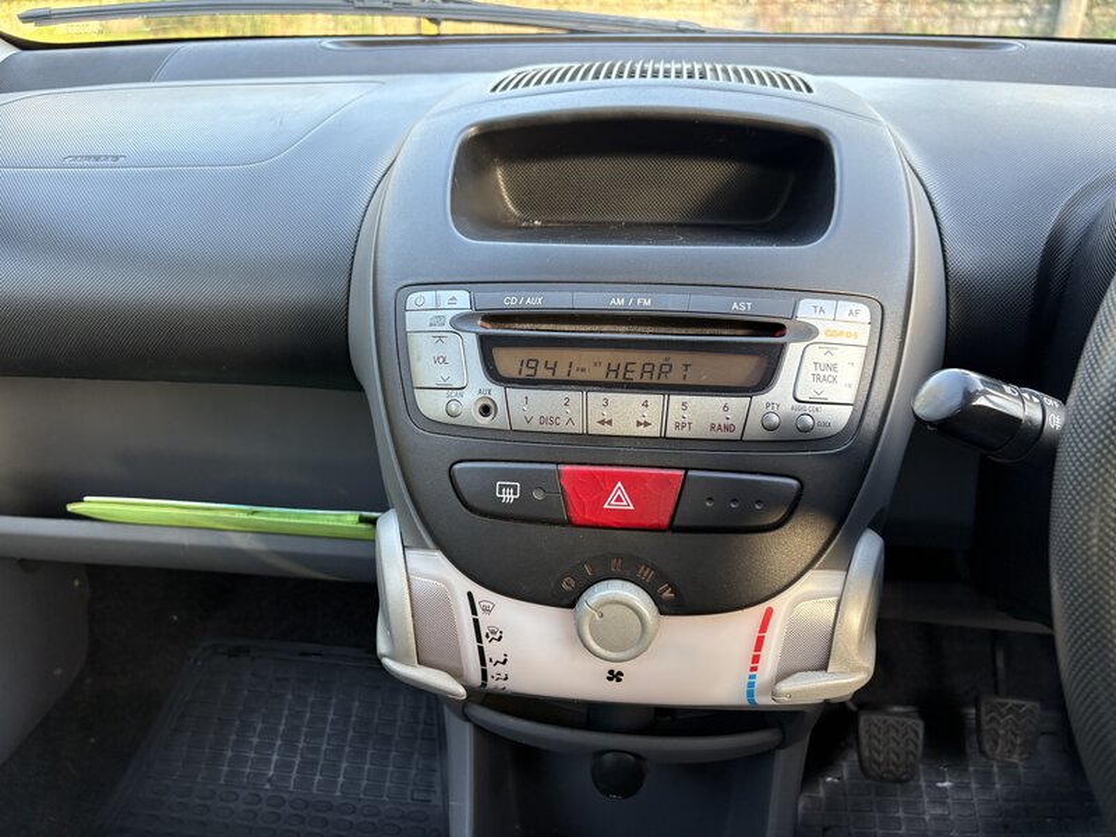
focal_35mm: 26
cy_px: 418
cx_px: 558
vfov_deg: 53.1
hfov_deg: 67.3
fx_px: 838
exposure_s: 1/69
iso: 125
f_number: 1.6
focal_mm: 5.96
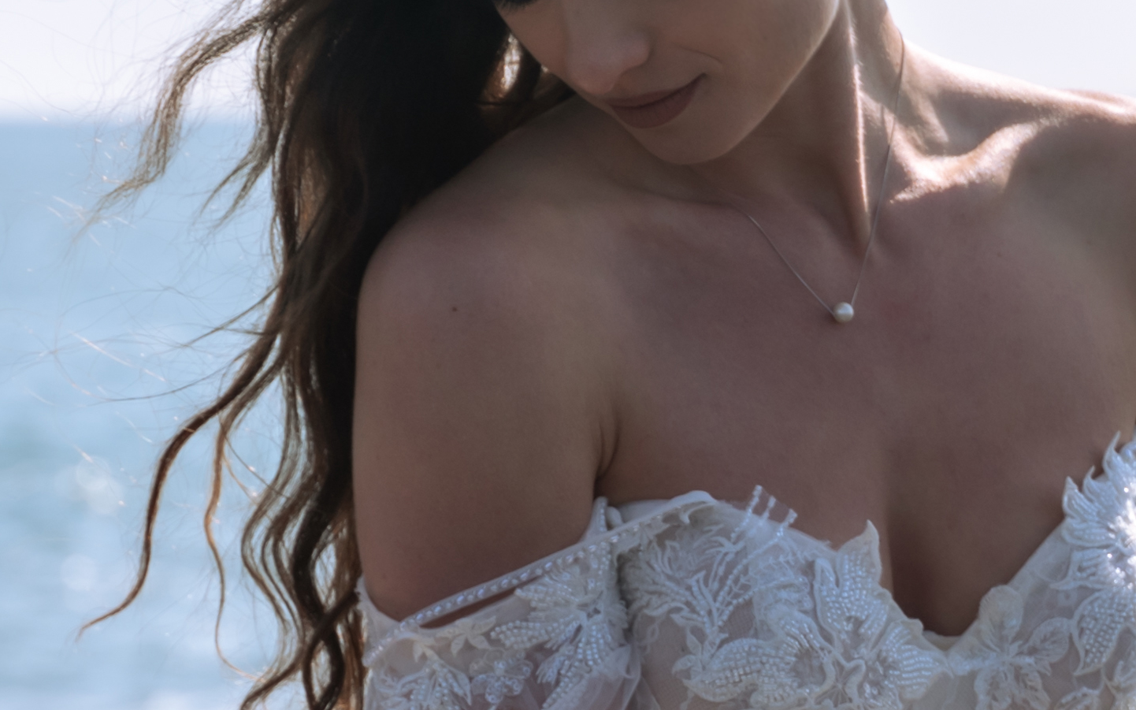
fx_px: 9844
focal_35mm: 318
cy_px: 648
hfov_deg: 6.6
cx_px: 783
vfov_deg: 4.1
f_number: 5.6
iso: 100
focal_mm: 75
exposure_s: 1/640
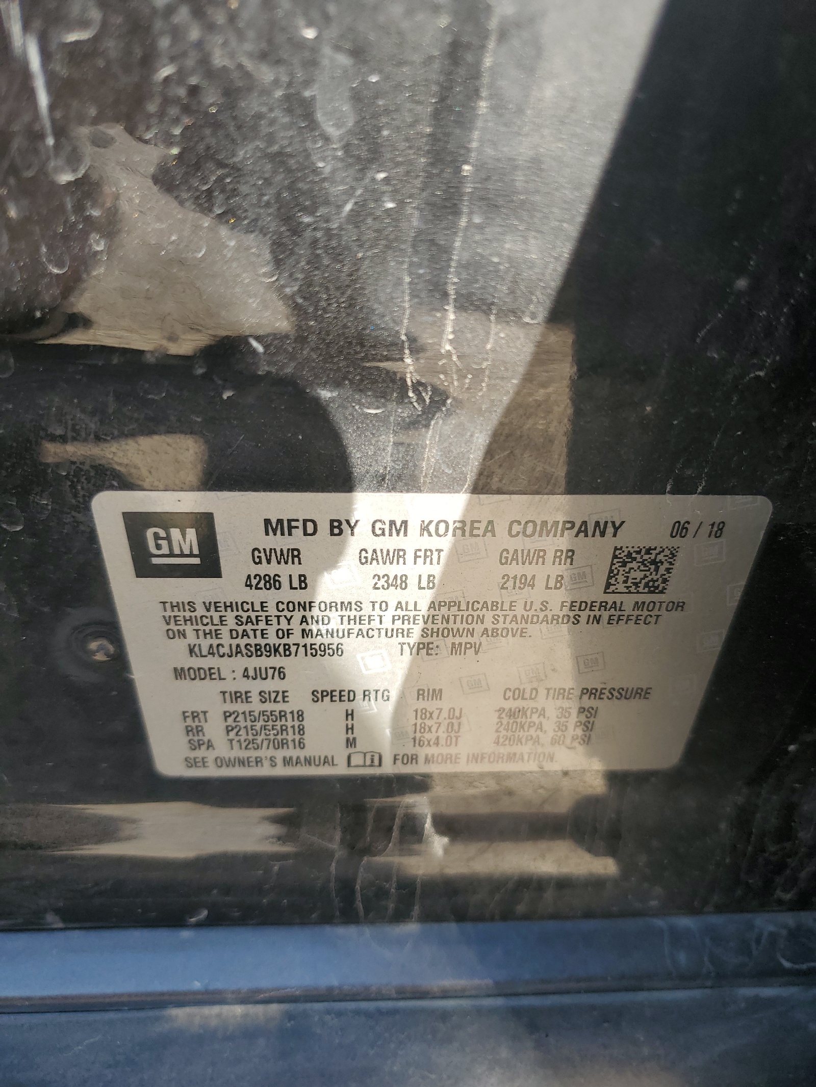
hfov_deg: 53.1
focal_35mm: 26
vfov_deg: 67.3
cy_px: 544
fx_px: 817
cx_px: 408
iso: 50
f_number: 1.5
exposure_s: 1/312
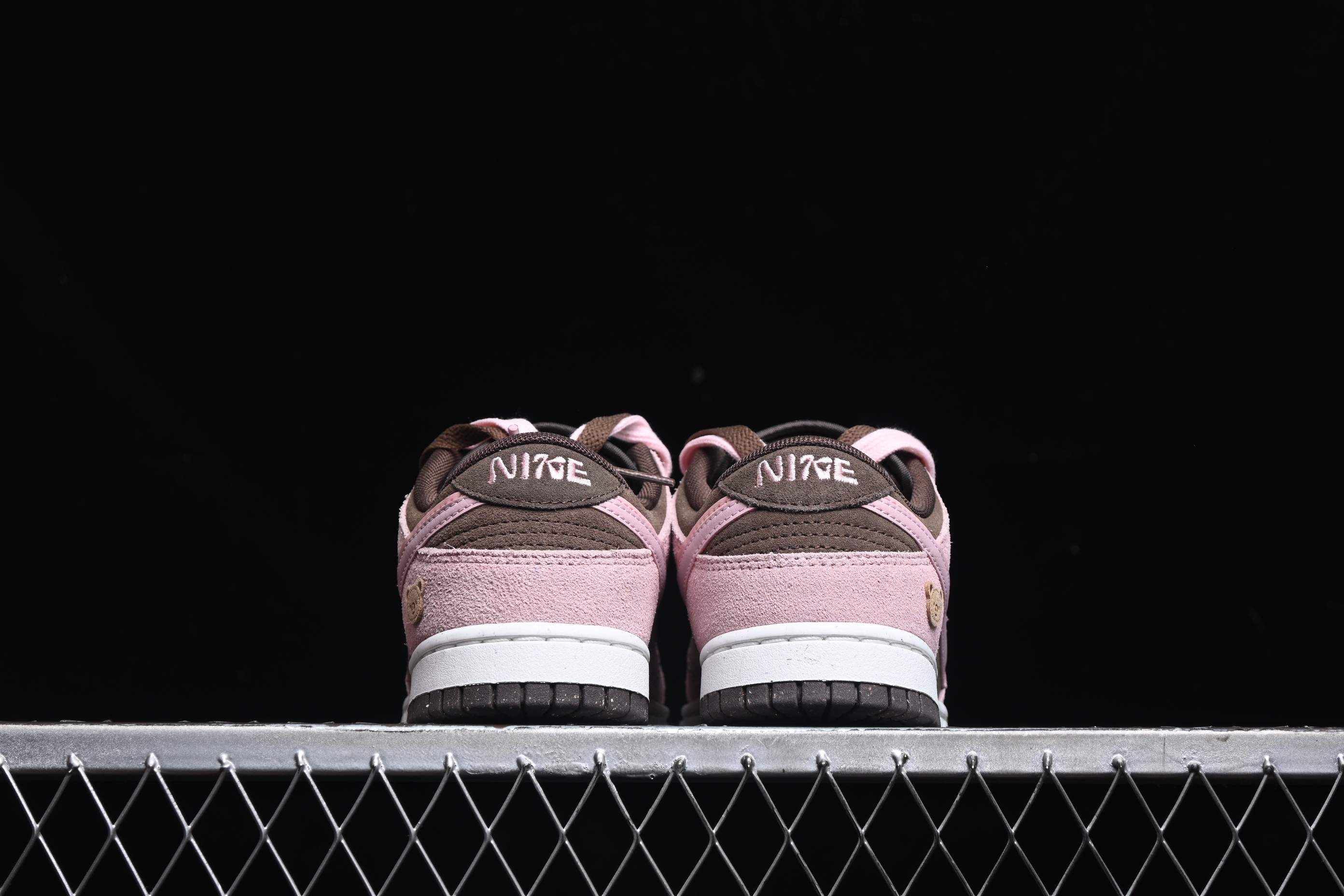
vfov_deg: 18.2
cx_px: 672
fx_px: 2800
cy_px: 448
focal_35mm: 75
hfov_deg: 27.0
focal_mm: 50
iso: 160
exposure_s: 1/50
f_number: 6.3
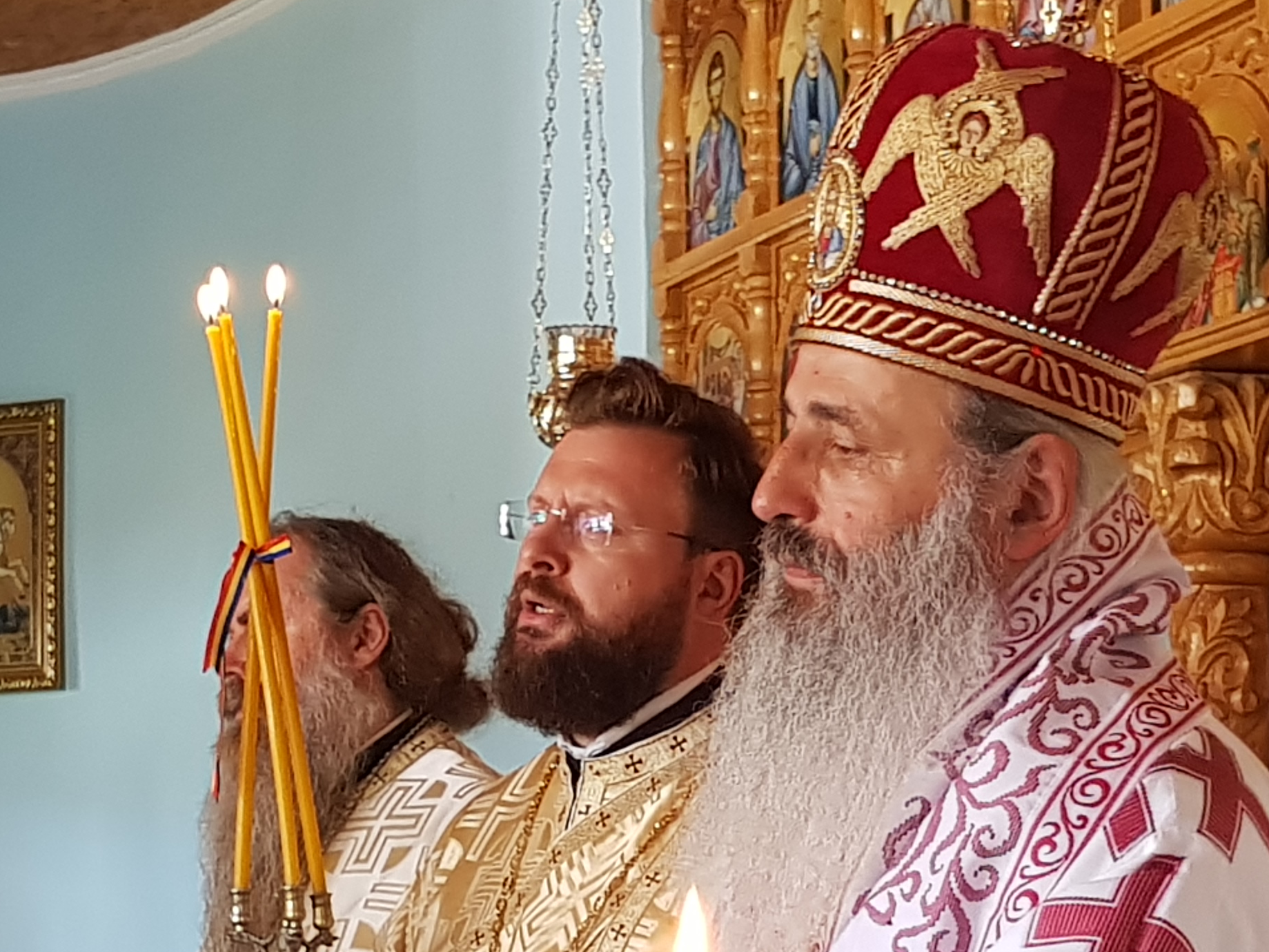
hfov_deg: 33.7
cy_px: 884
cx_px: 765
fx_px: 2089
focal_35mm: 57
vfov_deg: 24.8
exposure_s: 1/50
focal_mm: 4.2
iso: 100
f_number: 1.7
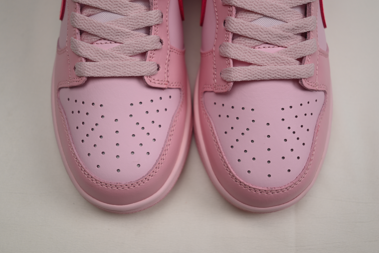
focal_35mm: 42
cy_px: 126
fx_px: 442
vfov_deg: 31.9
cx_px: 190
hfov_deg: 46.4
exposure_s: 1/50
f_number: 5.6
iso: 125
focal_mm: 42
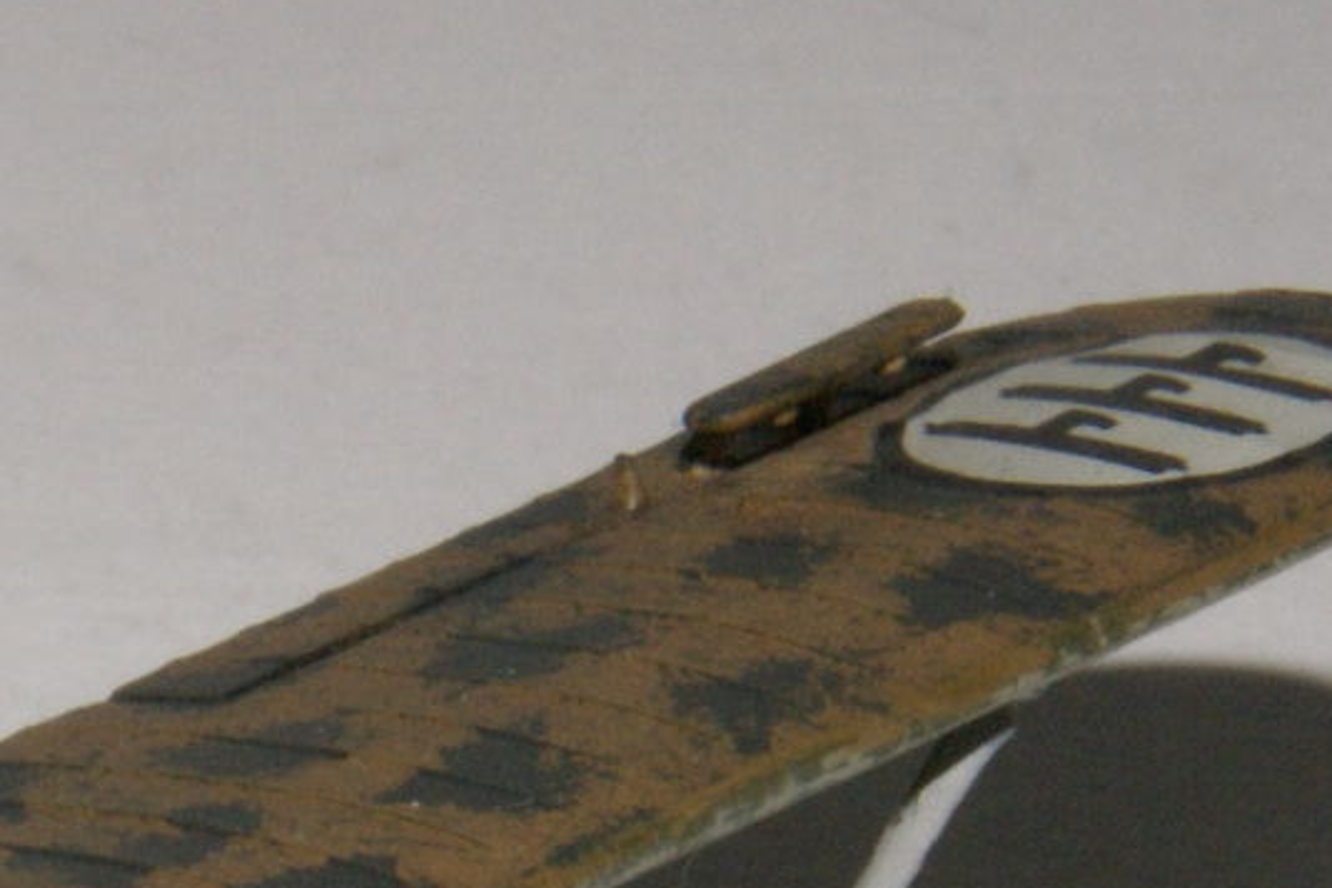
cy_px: 1484
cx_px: -639
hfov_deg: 3.8
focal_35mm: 539
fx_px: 19941
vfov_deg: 2.5
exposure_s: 1/125
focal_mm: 100
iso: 400
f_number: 36
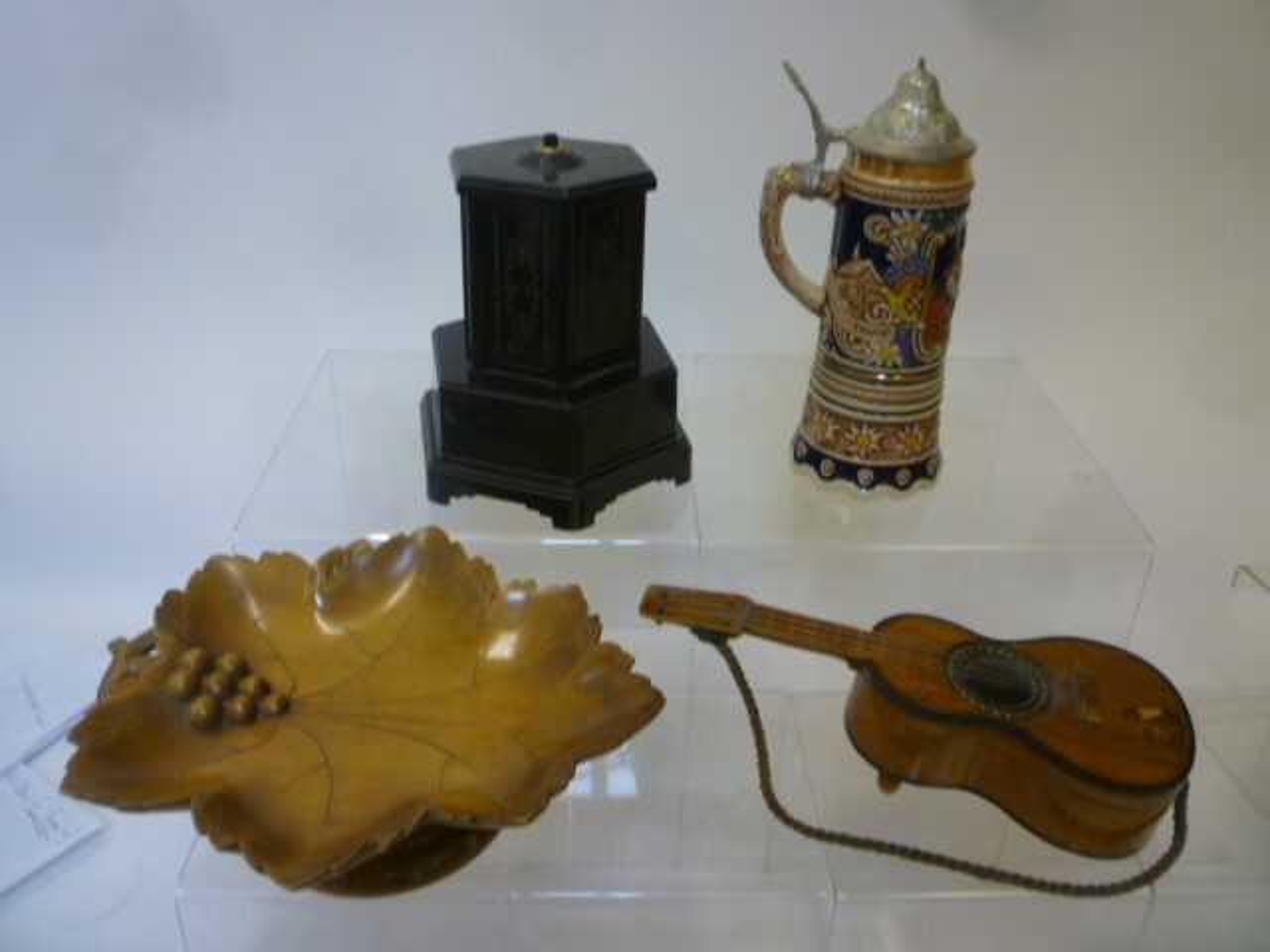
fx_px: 1064
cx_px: 635
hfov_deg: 61.7
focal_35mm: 29
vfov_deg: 48.2
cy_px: 476
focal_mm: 5.2
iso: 160
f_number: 3.3
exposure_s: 1/30
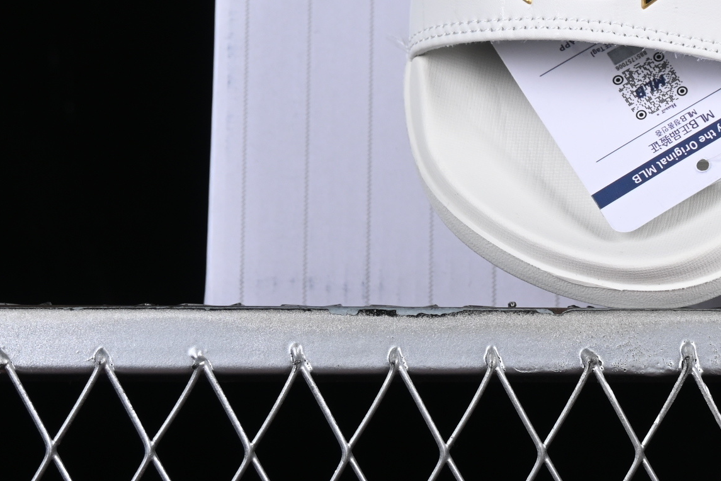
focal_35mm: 175
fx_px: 3506
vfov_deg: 7.8
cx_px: 814
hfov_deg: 11.6
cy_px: -52
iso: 160
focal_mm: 48
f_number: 8
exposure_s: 1/160
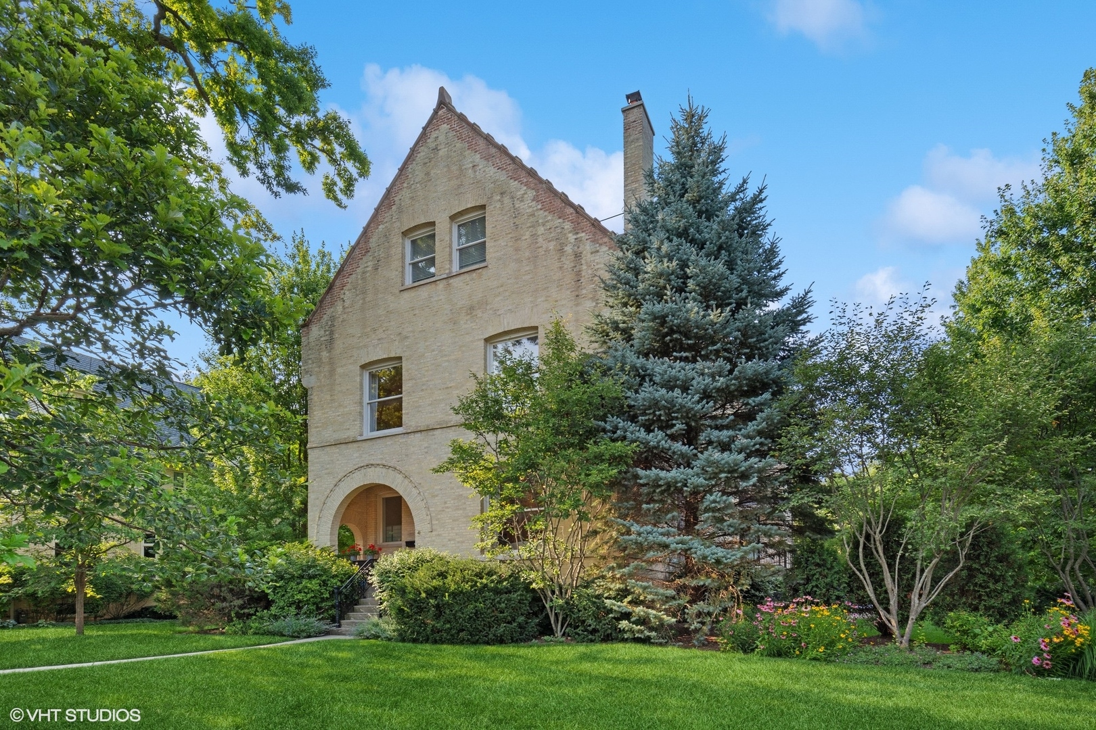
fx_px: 548
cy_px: 365
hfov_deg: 90.0
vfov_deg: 67.4
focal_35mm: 18
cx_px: 548
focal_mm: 12
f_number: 9
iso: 200
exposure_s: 1/40
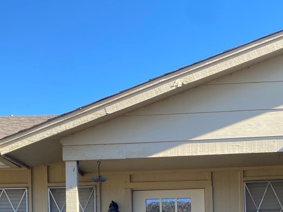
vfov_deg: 21.3
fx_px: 531
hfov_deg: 29.8
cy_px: 242
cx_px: 132
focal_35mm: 65
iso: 32
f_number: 1.8
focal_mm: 4.25
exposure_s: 1/839
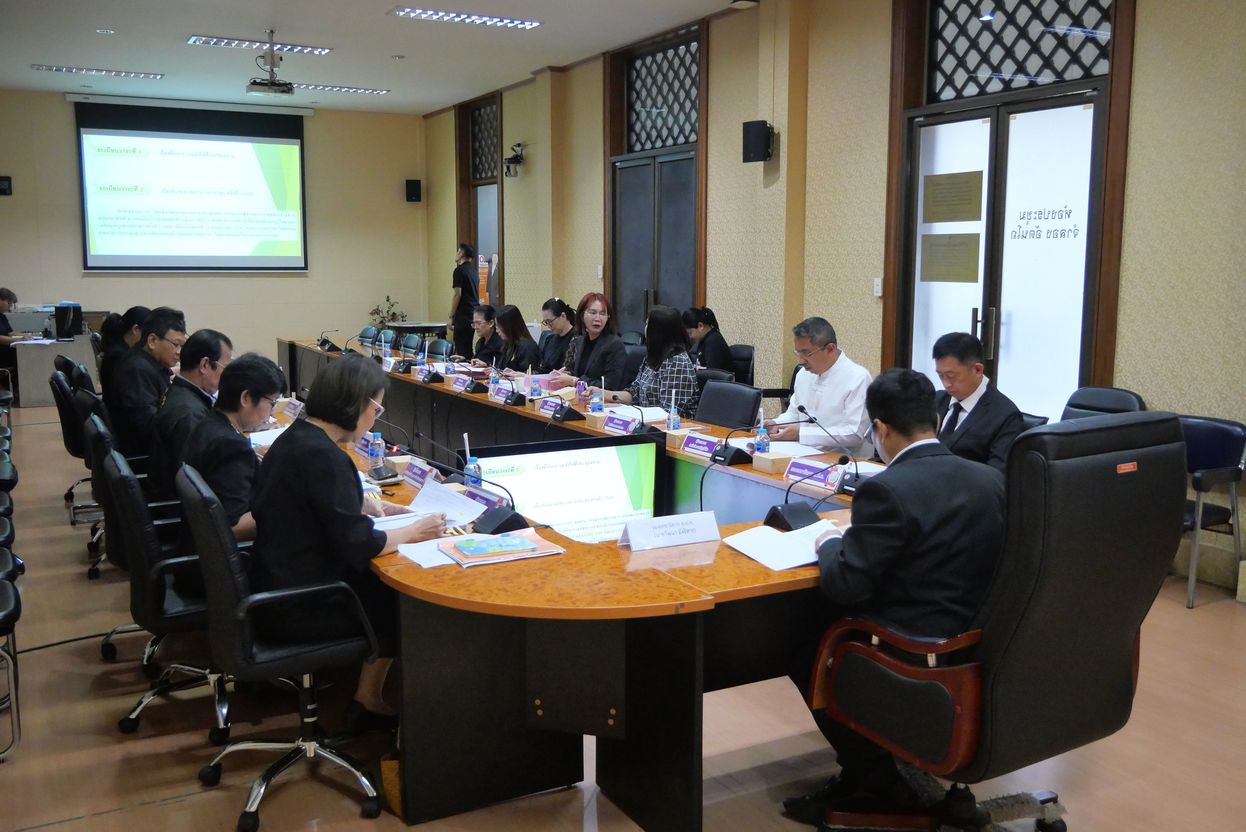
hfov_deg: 60.3
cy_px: 416
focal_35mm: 31
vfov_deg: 42.4
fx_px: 1074
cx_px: 623
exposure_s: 1/100
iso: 3200
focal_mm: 15
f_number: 4
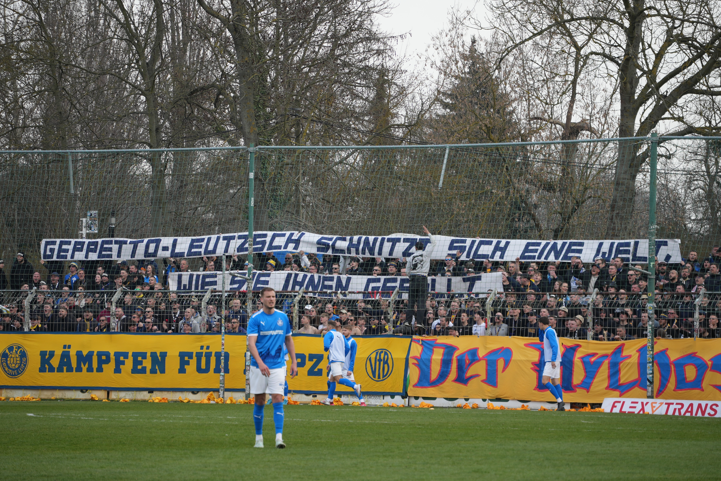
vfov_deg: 6.6
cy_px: 240
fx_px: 4145
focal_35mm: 207
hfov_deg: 9.9
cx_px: 360
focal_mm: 138
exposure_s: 1/250
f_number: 5.6
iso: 200
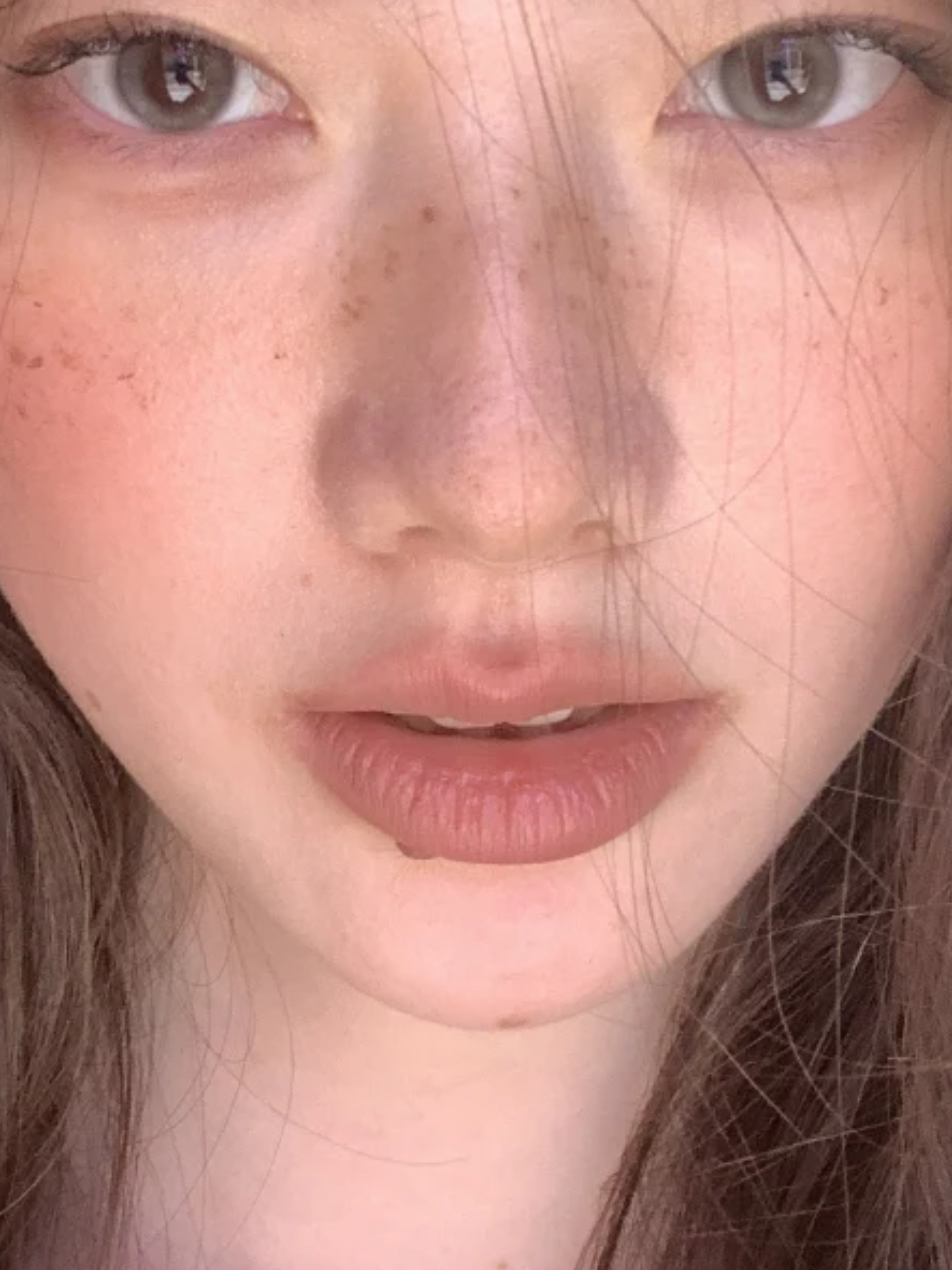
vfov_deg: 24.8
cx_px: 428
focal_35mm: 78
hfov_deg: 18.9
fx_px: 2861
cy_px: 352
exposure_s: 1/85
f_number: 2.2
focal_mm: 2.87
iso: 64
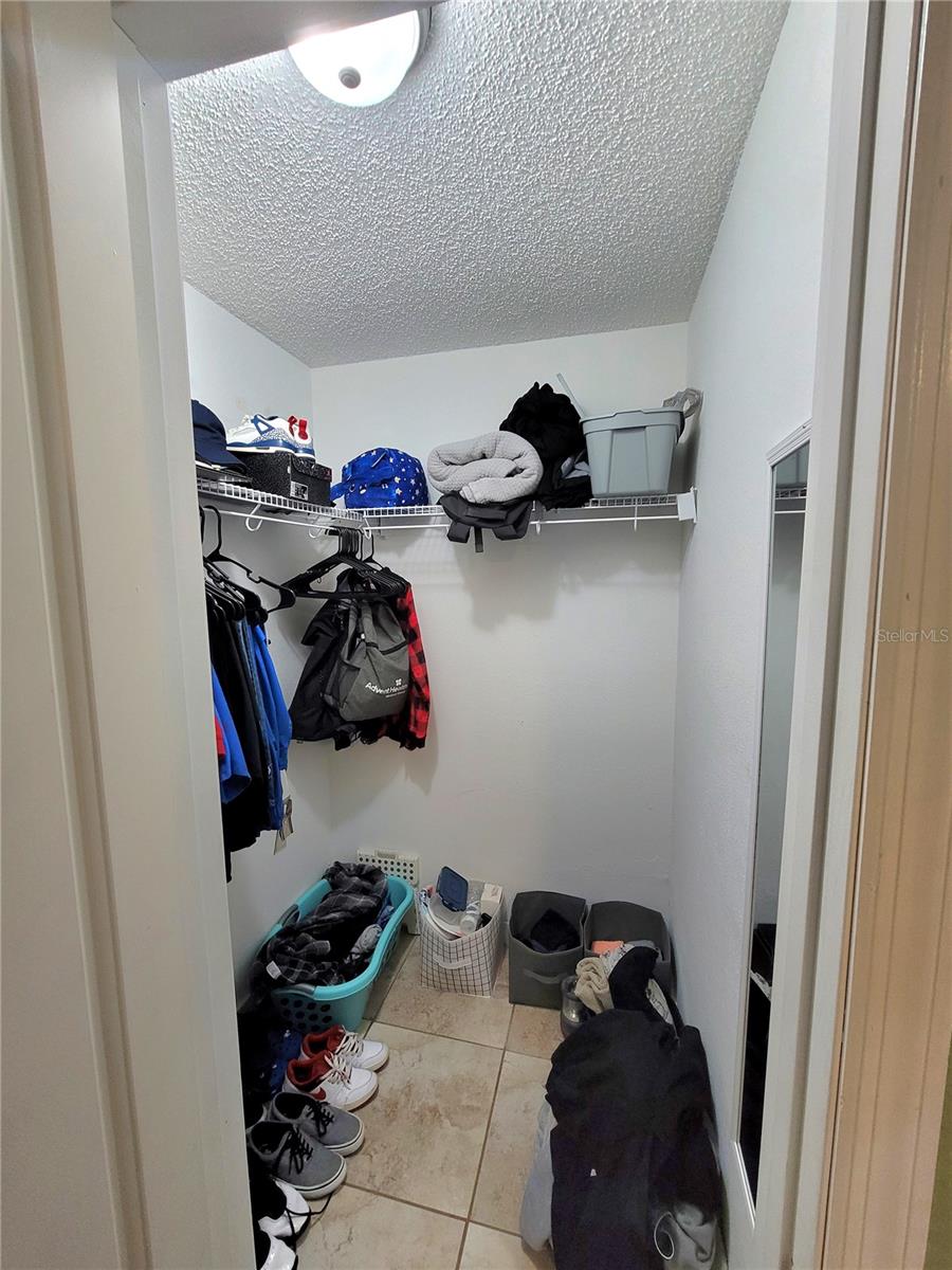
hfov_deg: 89.9
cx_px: 476
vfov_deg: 106.2
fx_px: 477
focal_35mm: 13
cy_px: 635
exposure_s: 1/60.2
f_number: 2.2
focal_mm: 2.2
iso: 400
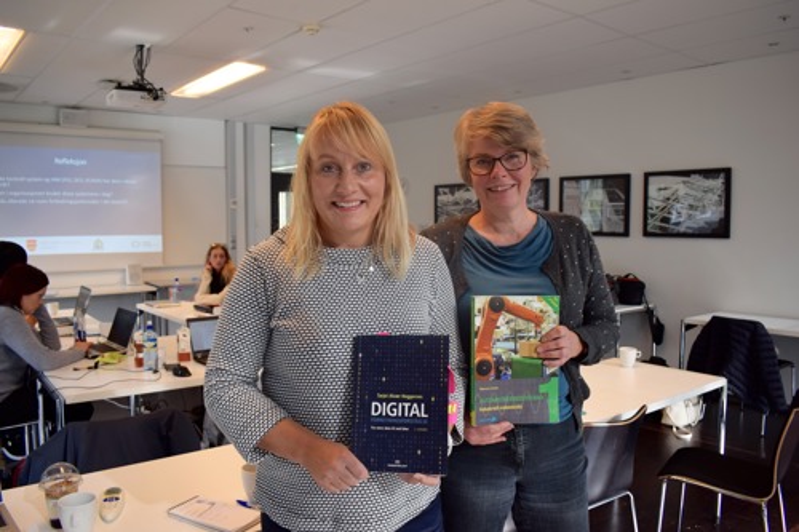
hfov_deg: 67.4
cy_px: 266
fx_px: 599
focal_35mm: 27
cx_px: 400
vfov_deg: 47.9
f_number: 5
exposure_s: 1/100
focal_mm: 18
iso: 400
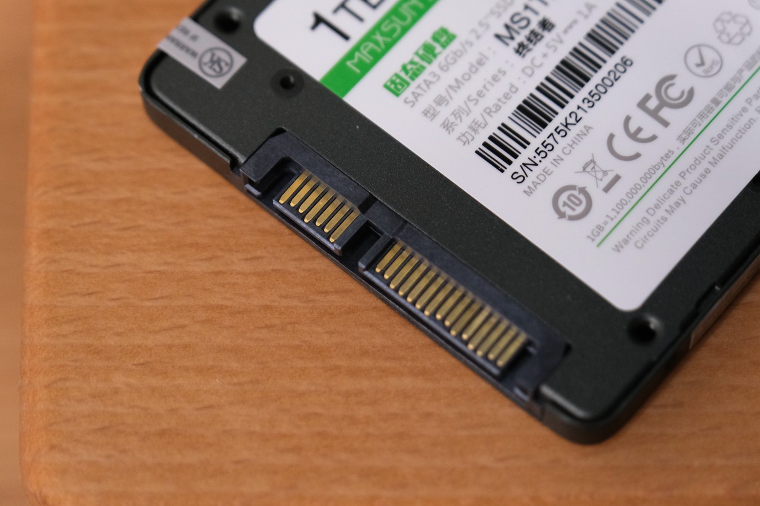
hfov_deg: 17.1
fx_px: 2533
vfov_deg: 11.4
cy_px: 253
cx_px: 380
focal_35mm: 120
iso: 2500
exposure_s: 1/120
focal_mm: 80
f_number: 4
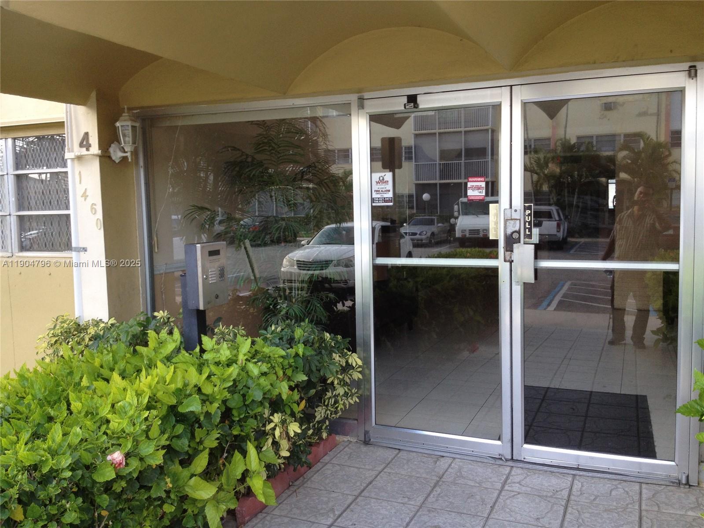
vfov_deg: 40.7
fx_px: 712
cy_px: 264
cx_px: 352
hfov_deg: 52.6
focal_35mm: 35
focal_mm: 4.28
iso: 64
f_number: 2.4
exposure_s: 1/120
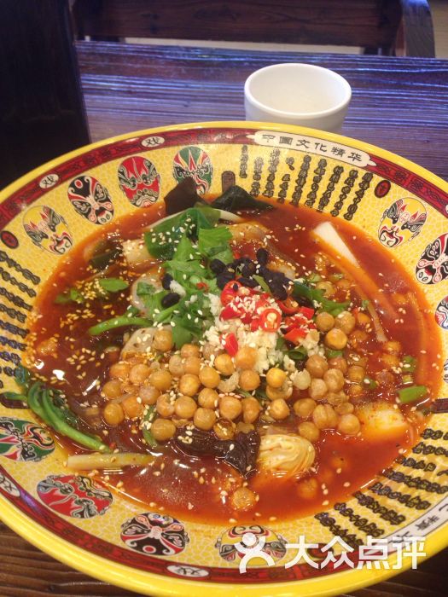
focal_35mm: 33
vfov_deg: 55.4
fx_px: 569
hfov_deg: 42.9
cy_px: 298
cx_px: 224
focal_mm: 4.12
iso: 125
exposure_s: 1/20
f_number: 2.4
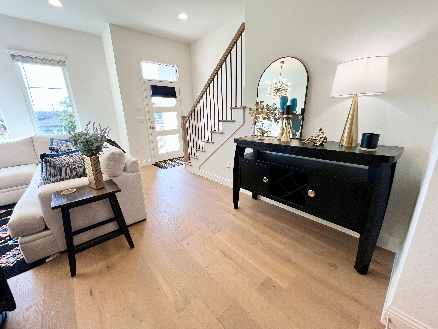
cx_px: 219
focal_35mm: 13
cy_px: 164
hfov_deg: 106.2
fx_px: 164
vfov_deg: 89.9
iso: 64
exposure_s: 1/120
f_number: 1.8
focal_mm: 1.57
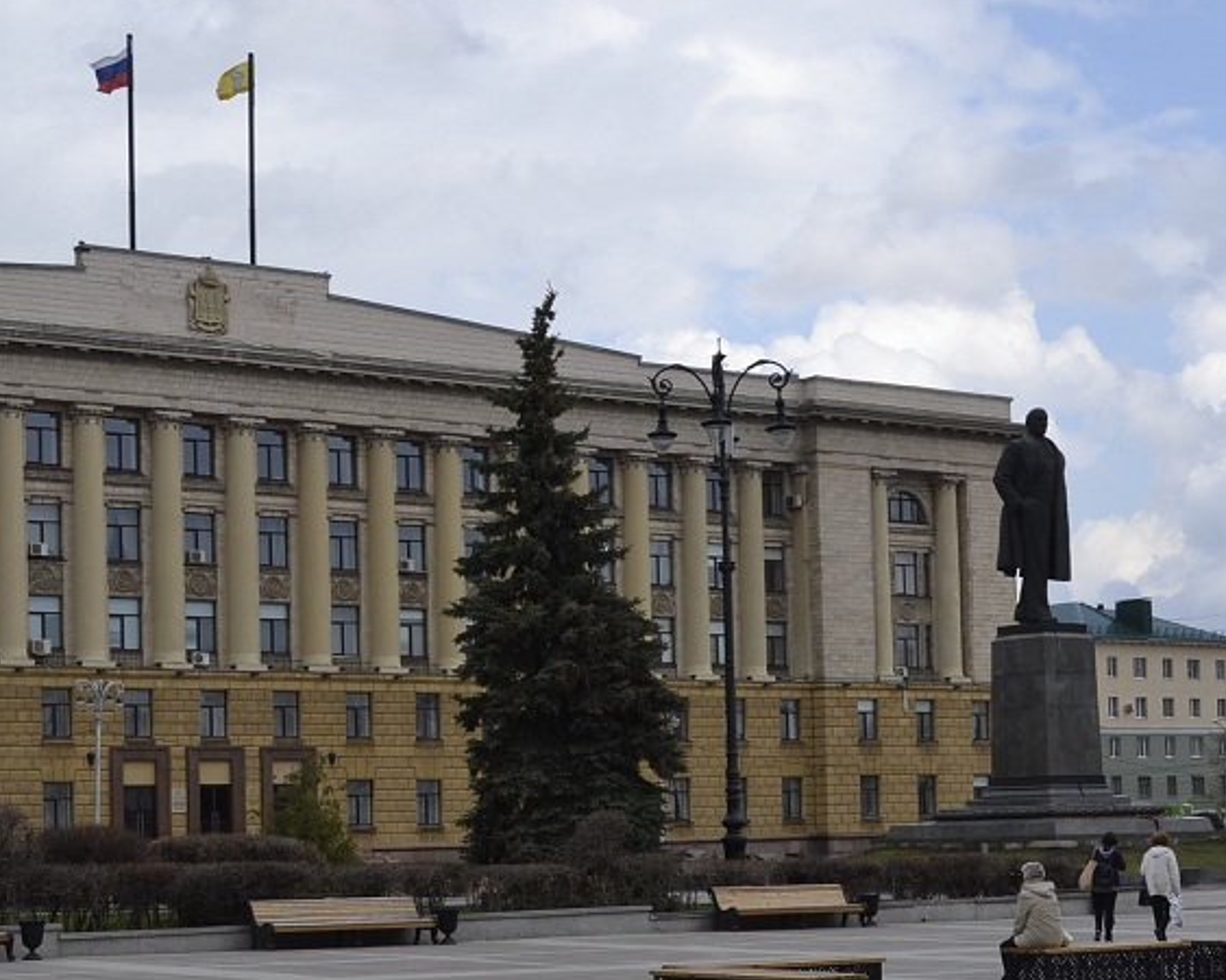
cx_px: 494
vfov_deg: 21.7
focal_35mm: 70
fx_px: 2539
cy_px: 712
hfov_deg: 27.1
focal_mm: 28
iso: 100
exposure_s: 1/250
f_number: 8
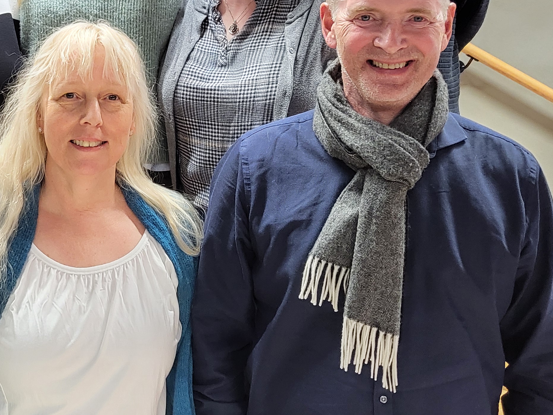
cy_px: 126
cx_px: 76
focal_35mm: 56
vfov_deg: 25.9
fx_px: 895
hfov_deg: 32.9
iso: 400
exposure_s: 1/50
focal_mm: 4.25
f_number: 1.8
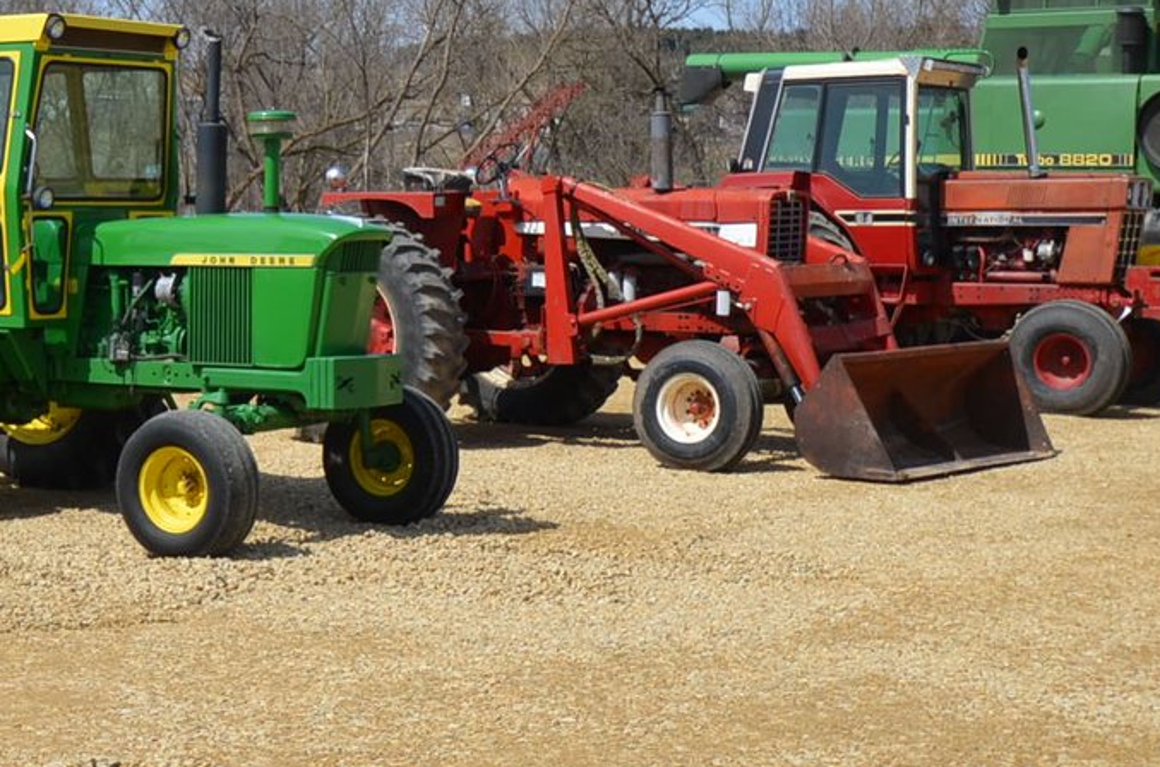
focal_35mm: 76
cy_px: 254
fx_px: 2443
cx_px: 125
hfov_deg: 25.9
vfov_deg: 17.8
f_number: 9
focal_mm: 20
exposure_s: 1/320
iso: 100
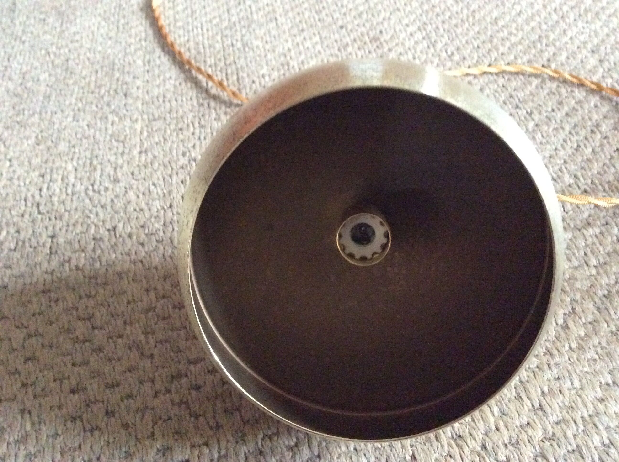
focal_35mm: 32
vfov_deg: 44.1
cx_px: 310
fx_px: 571
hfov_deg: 56.9
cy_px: 231
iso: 800
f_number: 2.4
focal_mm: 3.3
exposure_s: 1/17
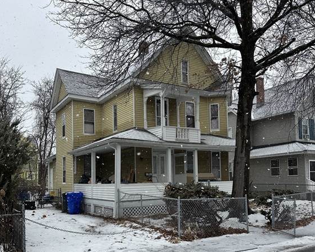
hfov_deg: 55.6
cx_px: 158
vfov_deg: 45.2
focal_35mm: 32
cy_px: 165
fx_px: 298
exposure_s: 1/718
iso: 80
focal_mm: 6.86
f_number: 1.78
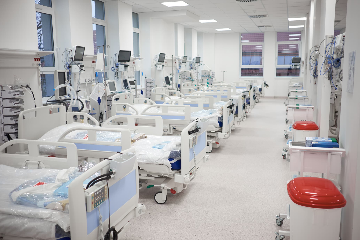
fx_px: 360
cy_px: 123
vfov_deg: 36.9
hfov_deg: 53.1
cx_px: 182
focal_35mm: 36
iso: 200
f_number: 2.2
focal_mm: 23
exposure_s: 1/60
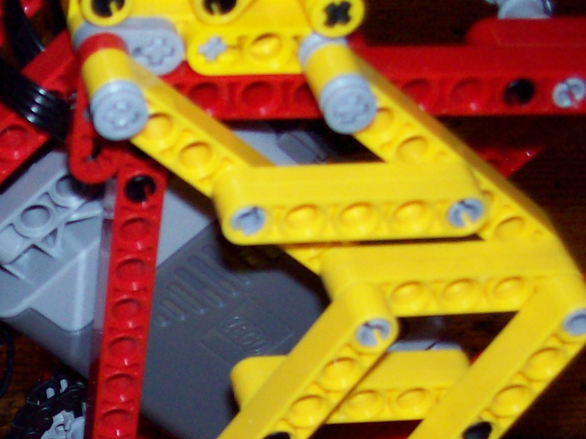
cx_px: -127
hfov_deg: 17.1
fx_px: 1862
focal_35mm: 110
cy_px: 477
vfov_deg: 13.2
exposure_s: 1/73.1
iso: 80
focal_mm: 7.6
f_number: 3
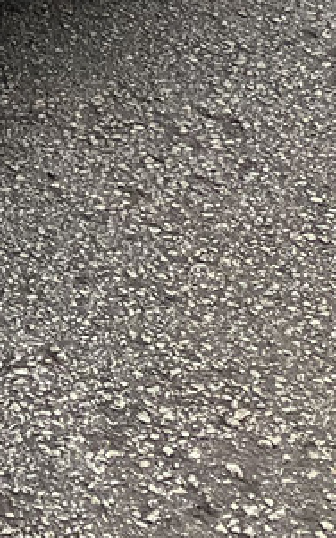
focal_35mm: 173
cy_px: -616
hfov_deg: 7.0
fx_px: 2536
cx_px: -537
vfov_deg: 10.8
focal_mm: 3.99
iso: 32
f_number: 1.8
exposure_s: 1/1080
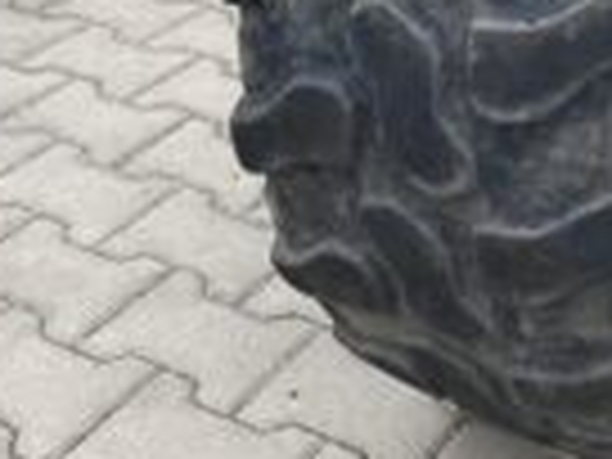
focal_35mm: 82
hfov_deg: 23.3
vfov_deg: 17.2
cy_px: -92
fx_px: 1450
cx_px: 544
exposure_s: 1/137
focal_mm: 4.25
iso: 32
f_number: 1.8
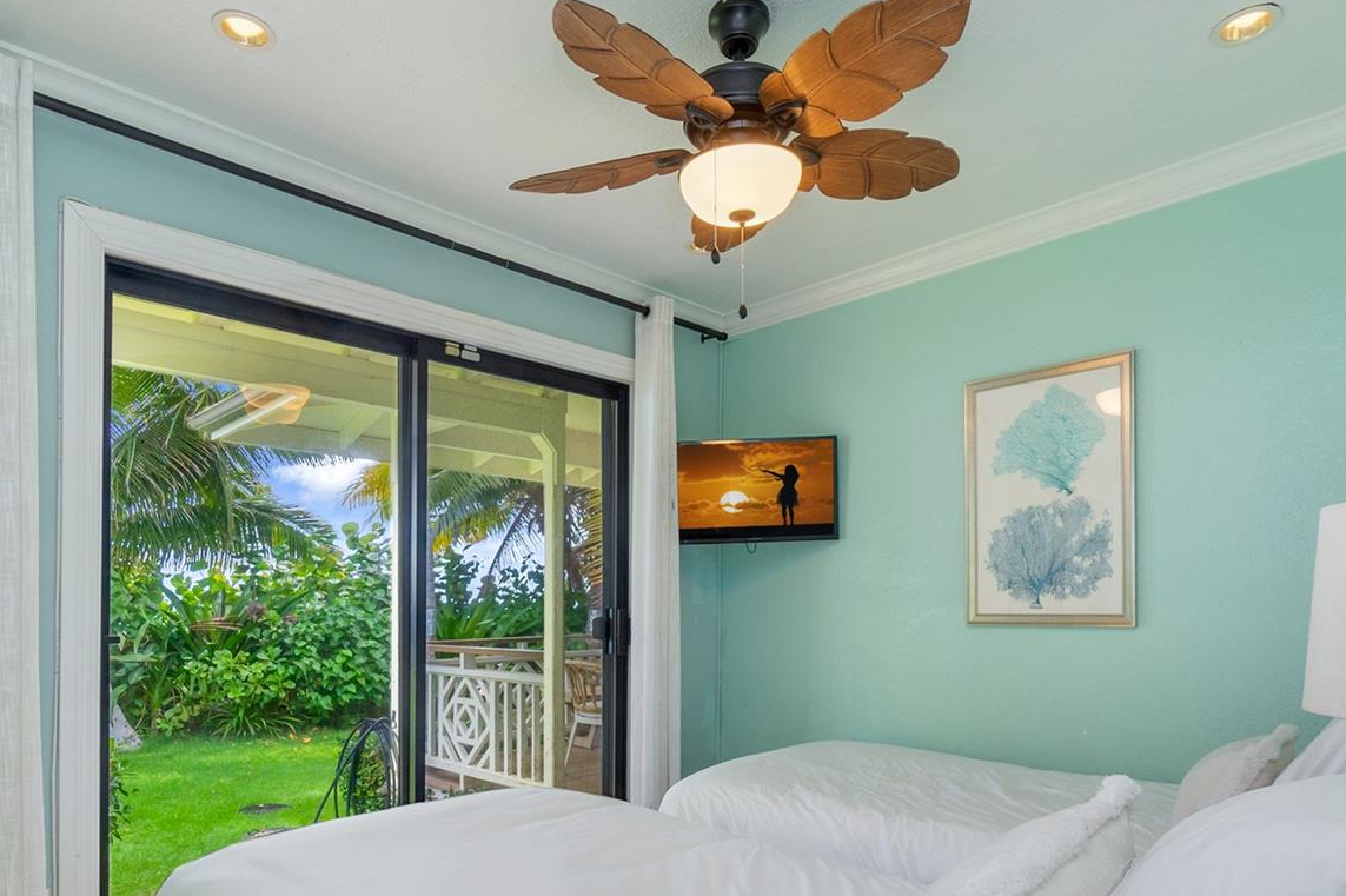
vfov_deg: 57.8
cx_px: 663
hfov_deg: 81.2
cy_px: 612
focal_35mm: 21
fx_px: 785
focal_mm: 10
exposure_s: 1/40
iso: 320
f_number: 8
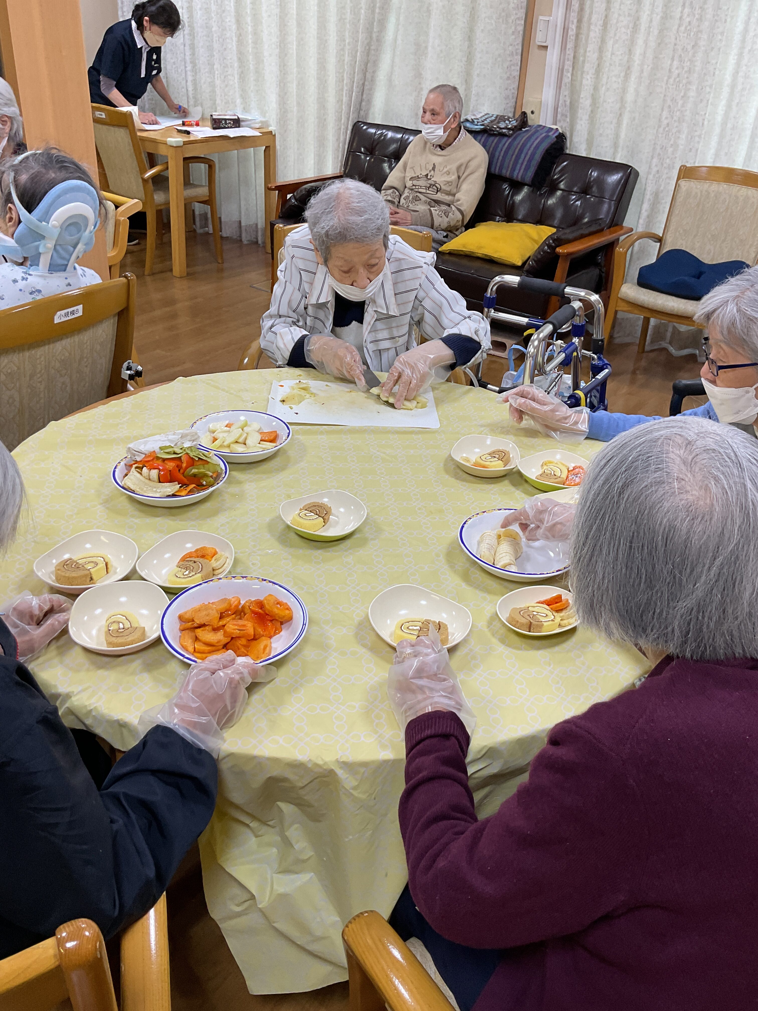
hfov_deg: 48.2
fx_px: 847
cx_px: 379
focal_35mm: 29
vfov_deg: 61.7
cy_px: 506
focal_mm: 3
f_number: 1.8
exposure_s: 1/60
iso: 50
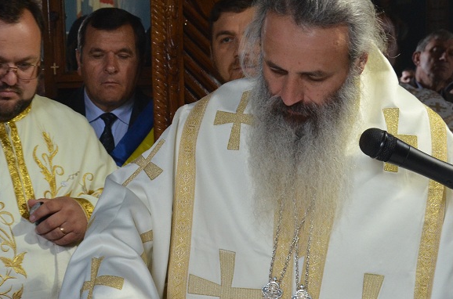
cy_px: 160
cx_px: 91
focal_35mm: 81
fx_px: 1016
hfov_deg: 24.7
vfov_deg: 16.8
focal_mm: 26
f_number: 5
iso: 1000
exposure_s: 1/25
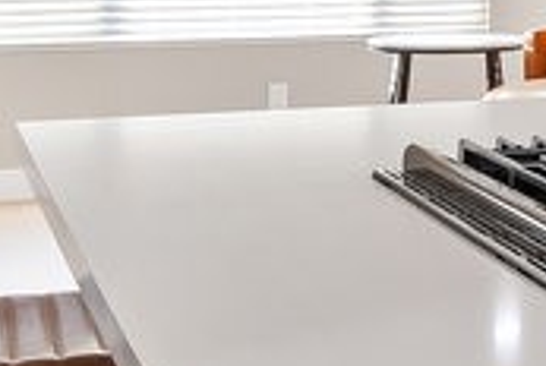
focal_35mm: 130
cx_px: 1155
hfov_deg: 13.2
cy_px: -126
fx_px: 1975
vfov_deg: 10.3
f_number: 8
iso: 320
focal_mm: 22
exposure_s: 1/6
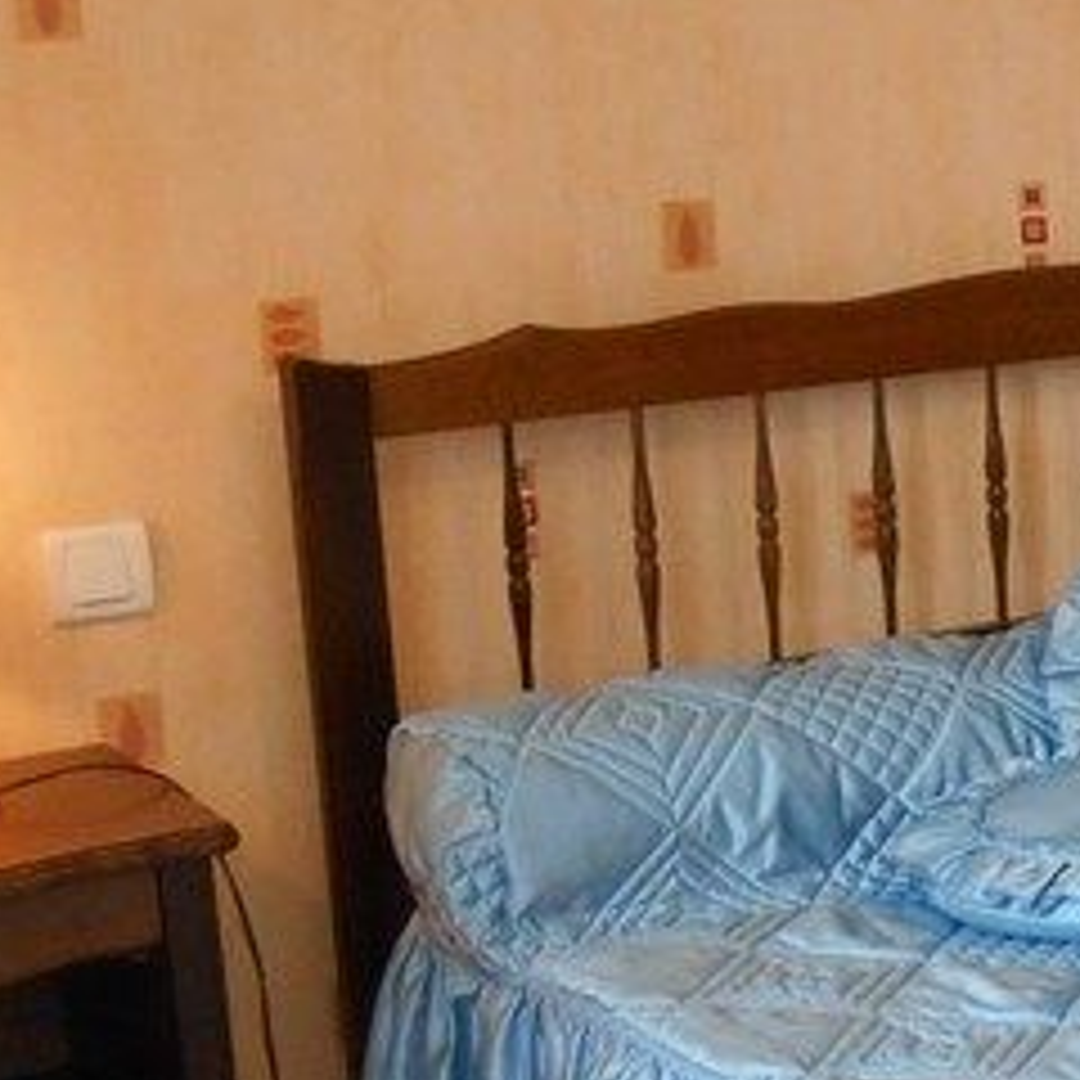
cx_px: 1548
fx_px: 3459
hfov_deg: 16.4
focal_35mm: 98
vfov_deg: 17.6
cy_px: 824
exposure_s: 1/30
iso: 400
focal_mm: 4.7
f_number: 3.4
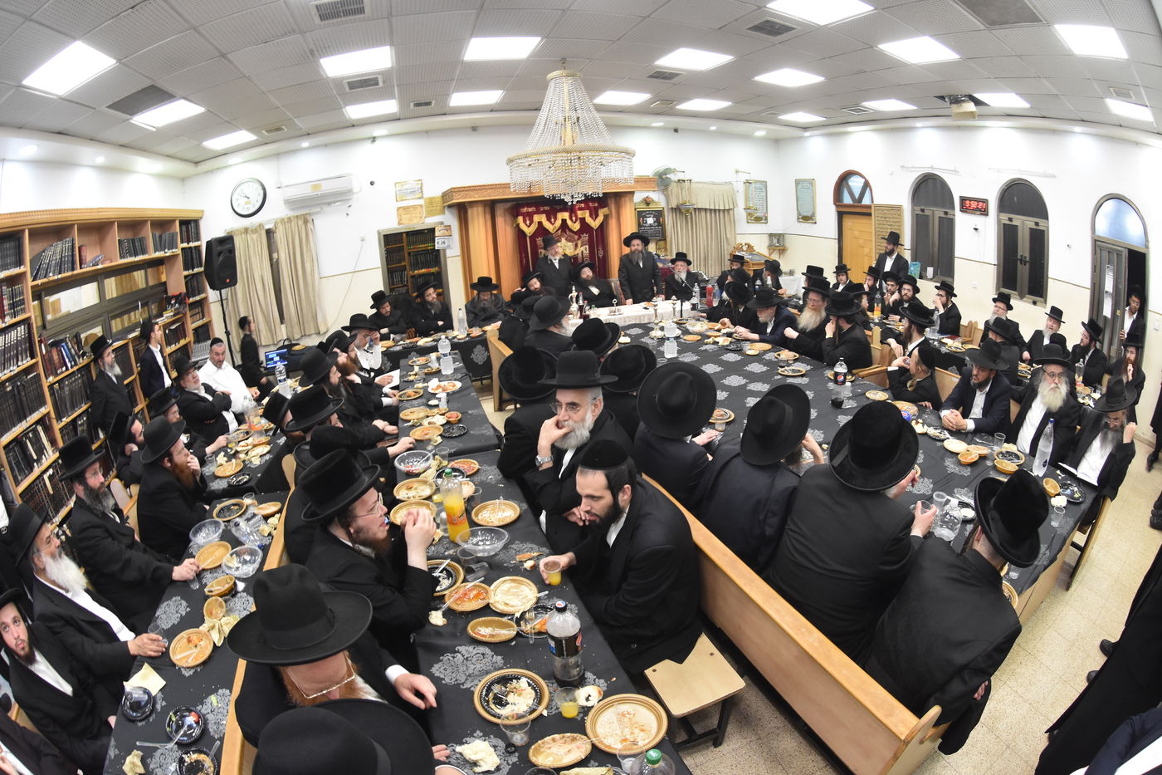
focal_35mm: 16
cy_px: 388
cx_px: 581
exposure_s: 1/60
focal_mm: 10.5
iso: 1600
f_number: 5.6
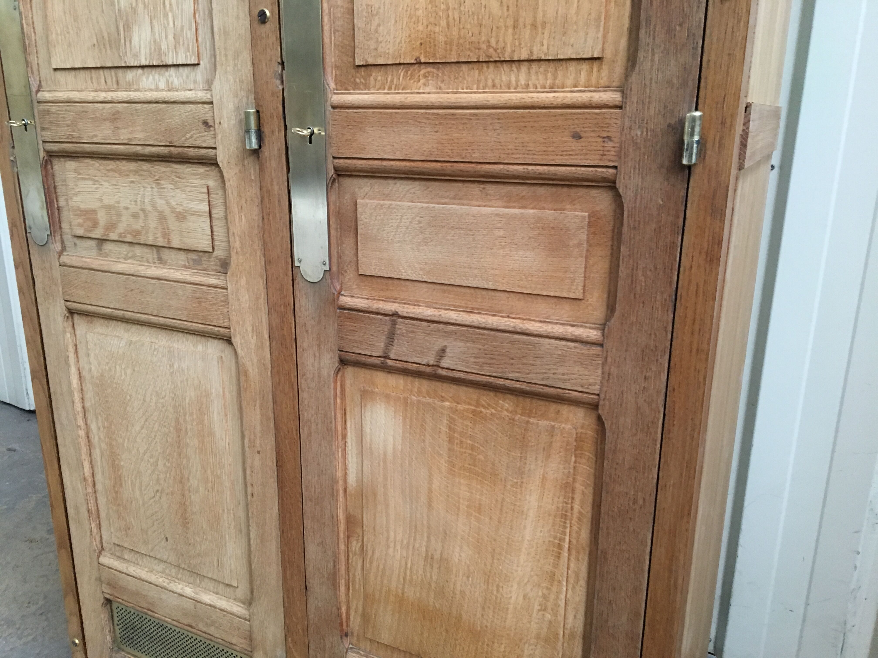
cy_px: 329
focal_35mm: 29
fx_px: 736
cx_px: 439
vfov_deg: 48.2
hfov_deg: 61.7
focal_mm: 4.15
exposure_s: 1/33
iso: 160
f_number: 2.2
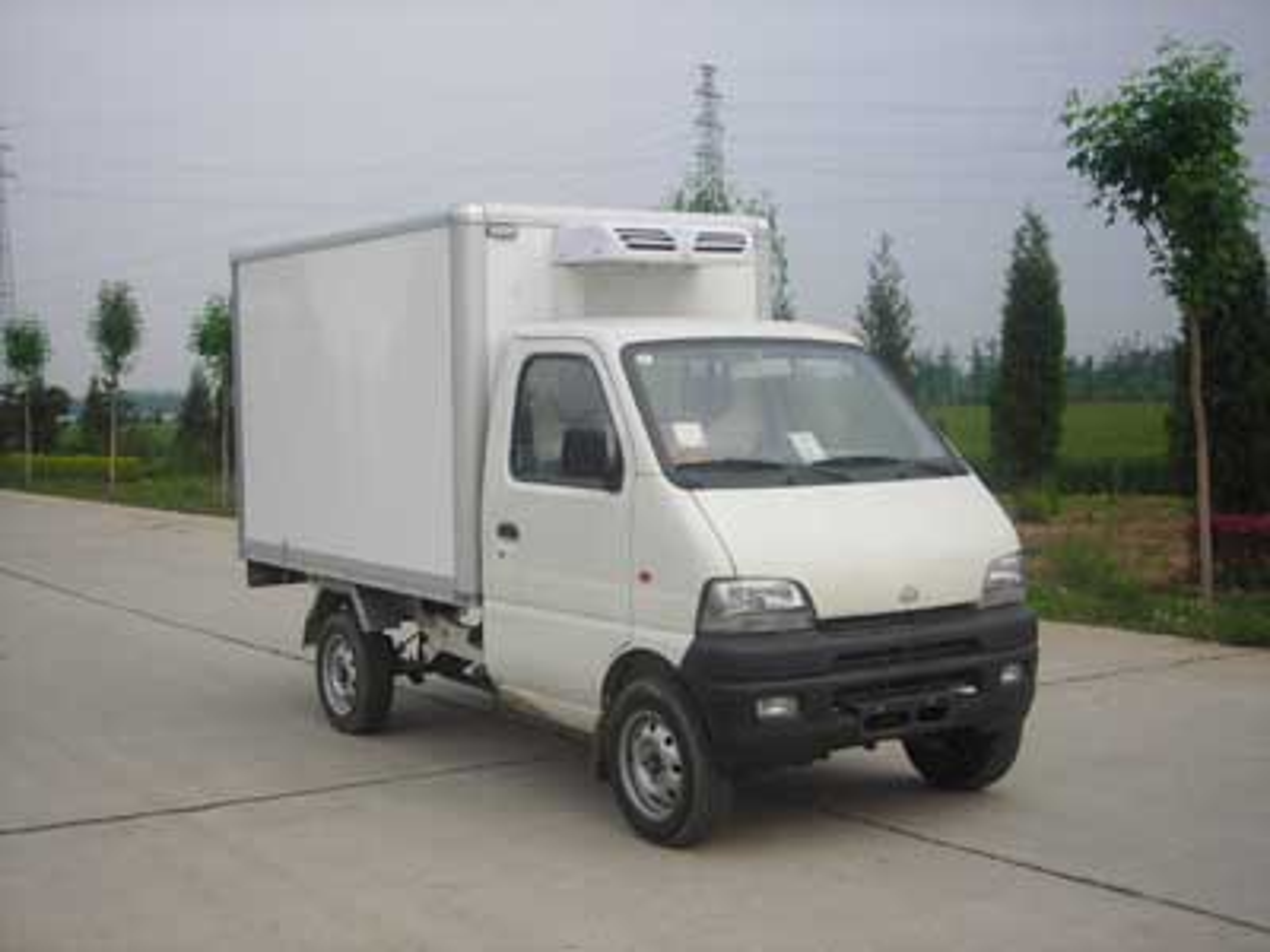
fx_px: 1724
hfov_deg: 40.4
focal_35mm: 47
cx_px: 635
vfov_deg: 30.9
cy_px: 476
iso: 50
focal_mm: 7.8
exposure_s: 1/424
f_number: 3.4
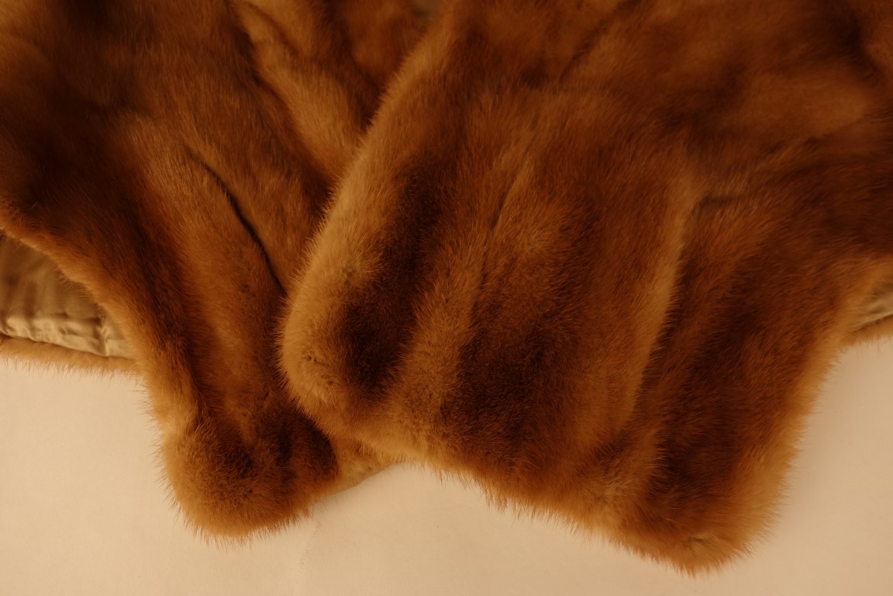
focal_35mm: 28
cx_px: 446
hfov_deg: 65.5
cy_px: 298
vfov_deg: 46.4
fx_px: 695
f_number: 5
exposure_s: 1/100
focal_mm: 10.4
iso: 125
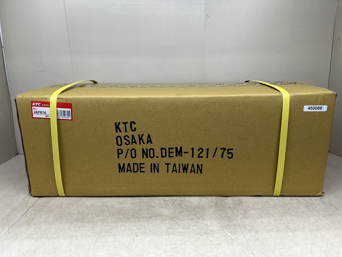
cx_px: 171
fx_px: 257
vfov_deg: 53.1
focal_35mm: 26
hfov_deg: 67.3
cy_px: 128
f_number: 1.5
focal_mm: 5.7
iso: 40
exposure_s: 1/120
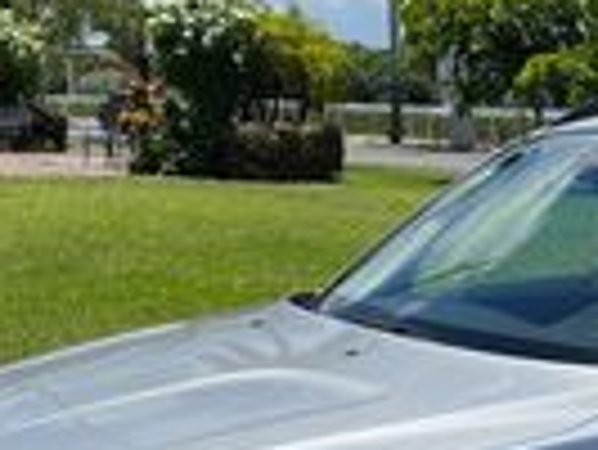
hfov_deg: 24.2
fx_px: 1349
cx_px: 562
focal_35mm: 78
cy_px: 500
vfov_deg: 18.2
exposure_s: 1/4274
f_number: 1.5
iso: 50
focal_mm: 5.7
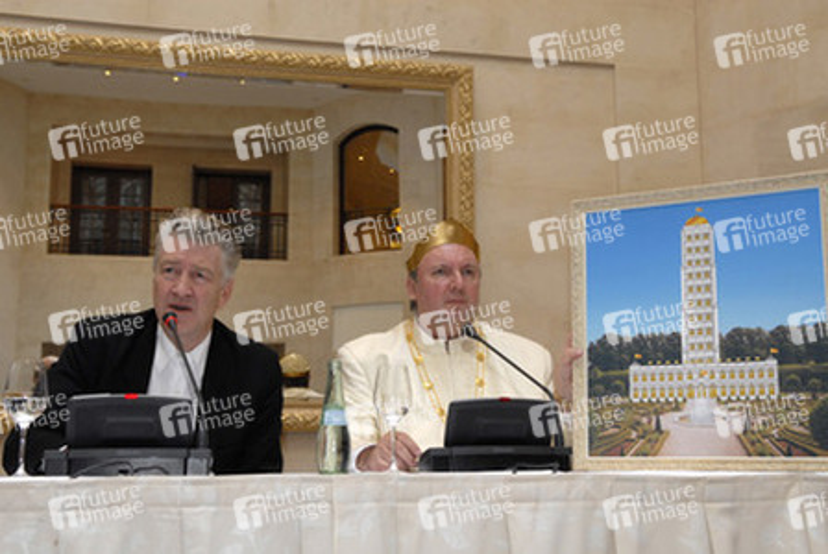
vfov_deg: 29.0
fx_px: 1071
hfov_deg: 42.3
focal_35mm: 46
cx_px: 414
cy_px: 277
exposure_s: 1/40
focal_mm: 31
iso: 640
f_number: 5.6
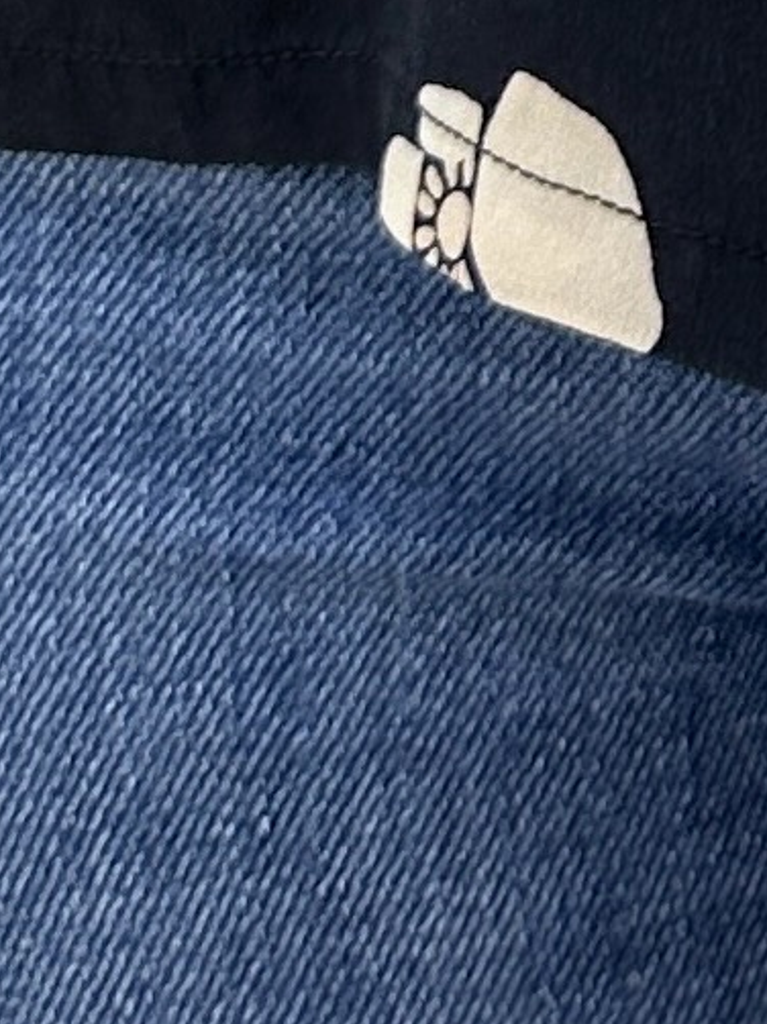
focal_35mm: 167
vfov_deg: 9.3
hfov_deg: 8.3
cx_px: 1667
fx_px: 4938
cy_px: -2067
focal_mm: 6.86
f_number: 1.78
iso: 80
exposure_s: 1/564
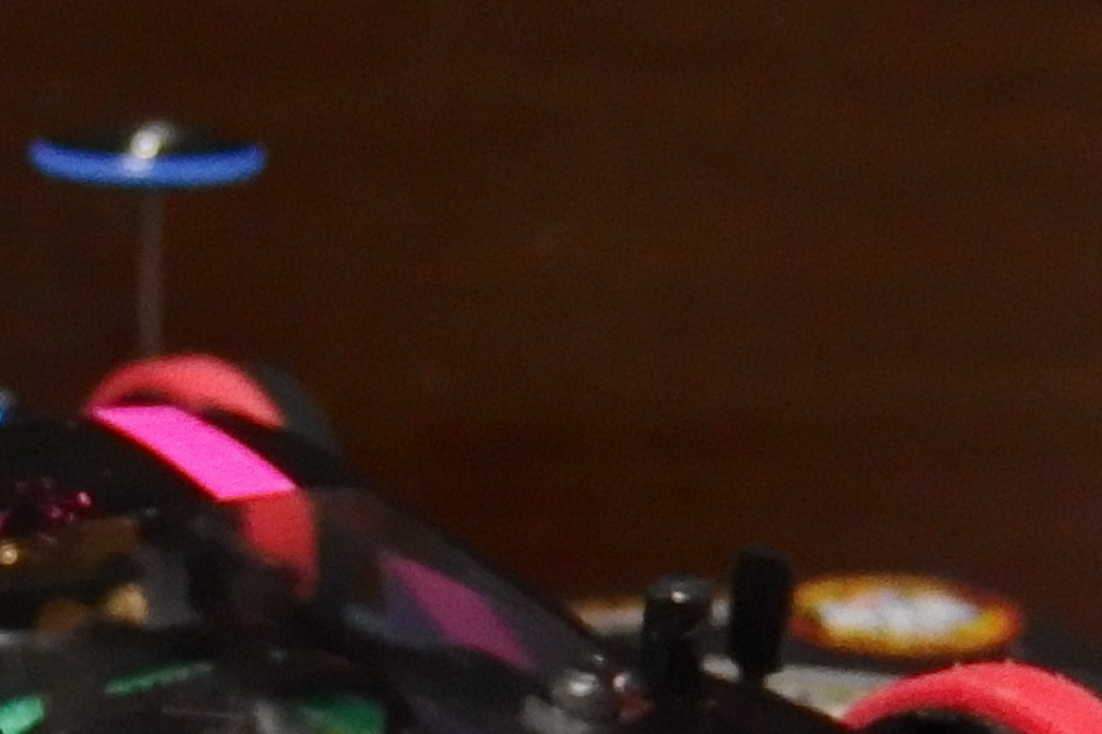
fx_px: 2326
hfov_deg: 26.2
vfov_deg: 16.7
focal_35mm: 76
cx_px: 231
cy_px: 1004
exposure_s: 1/200
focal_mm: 4.7
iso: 1250
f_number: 2
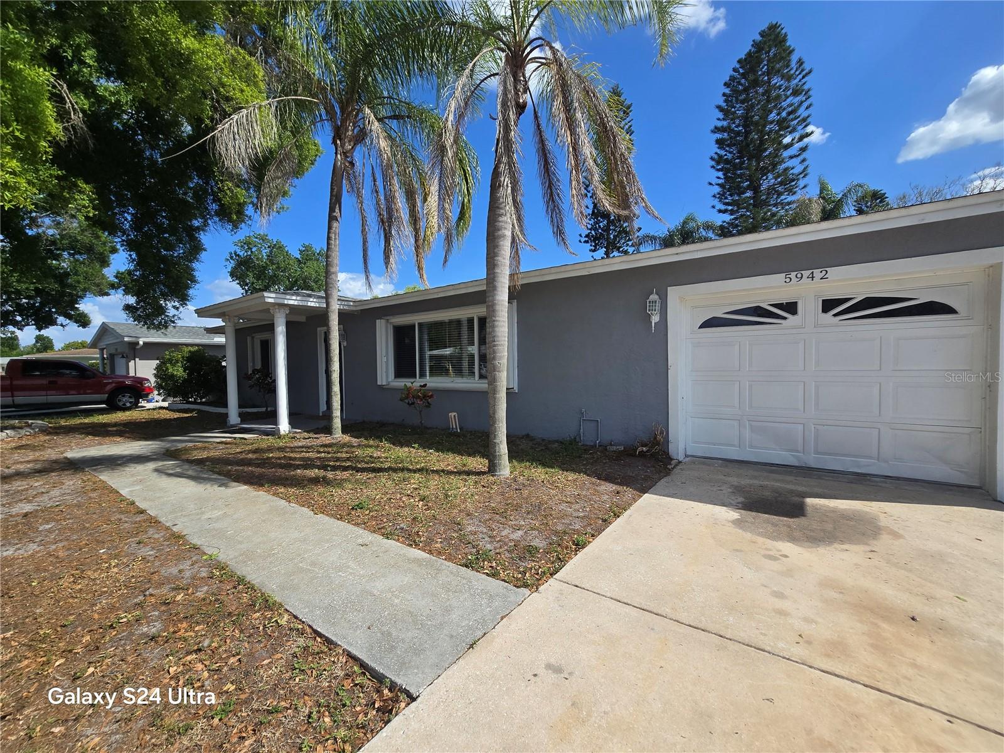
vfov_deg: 89.9
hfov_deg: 106.2
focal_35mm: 13
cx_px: 502
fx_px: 377
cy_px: 376
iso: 50
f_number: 2.2
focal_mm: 2.2
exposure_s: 1/2490
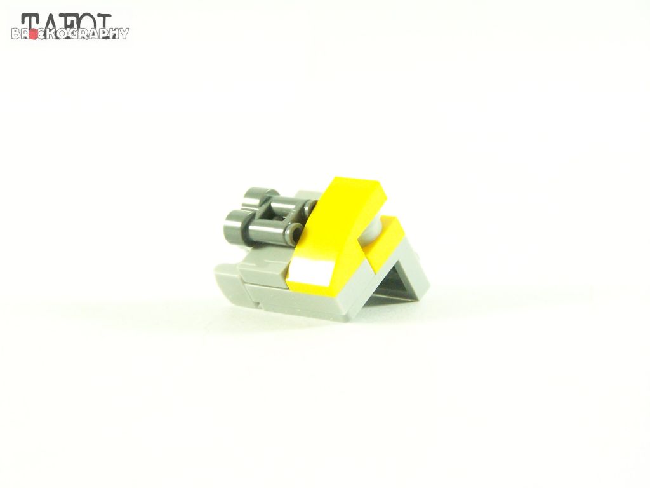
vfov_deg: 11.6
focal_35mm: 128
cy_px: 244
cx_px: 325
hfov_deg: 15.4
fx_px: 2404
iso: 400
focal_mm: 21.2
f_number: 3.6
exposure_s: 1/60
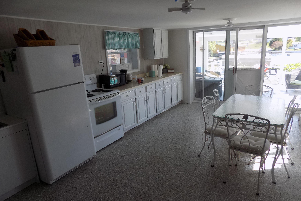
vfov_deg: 53.1
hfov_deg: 73.7
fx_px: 201
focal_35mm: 24
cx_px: 151
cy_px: 101
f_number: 3.1
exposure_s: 1/125
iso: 80
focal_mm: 4
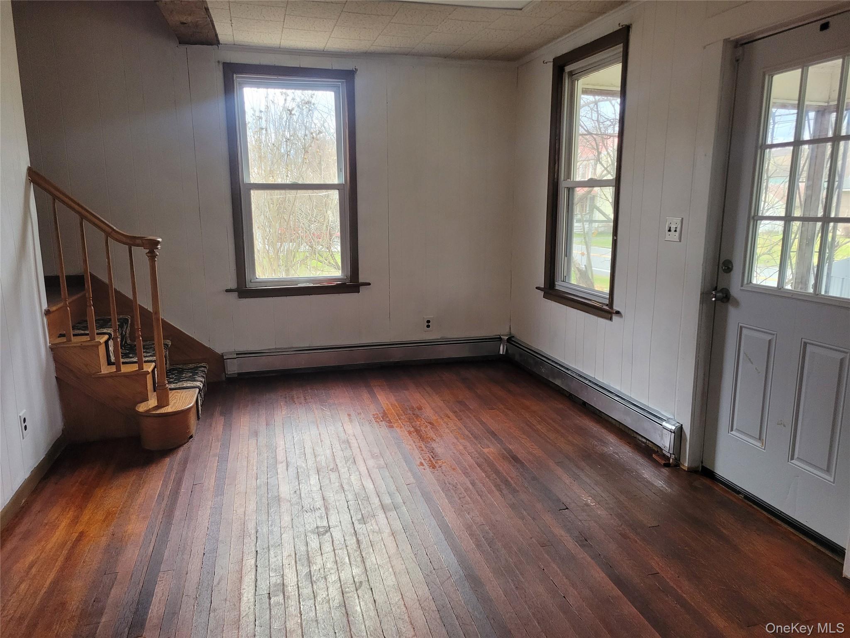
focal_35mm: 26
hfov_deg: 67.3
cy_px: 319
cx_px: 425
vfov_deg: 53.1
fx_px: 638
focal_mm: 5.4
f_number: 1.8
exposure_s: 1/120
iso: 320
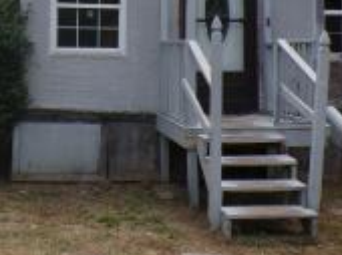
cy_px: 10
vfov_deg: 21.5
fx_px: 651
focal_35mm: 66
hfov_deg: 29.4
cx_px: 141
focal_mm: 5
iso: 100
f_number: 4.6
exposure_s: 1/250
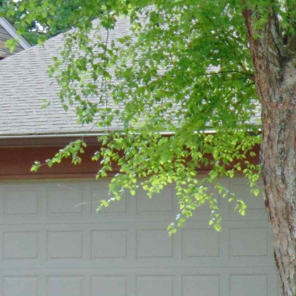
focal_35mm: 125
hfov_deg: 13.2
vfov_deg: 13.9
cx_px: 448
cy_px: 188
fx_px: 1209
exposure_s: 1/400
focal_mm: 6.3
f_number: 3.2
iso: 80
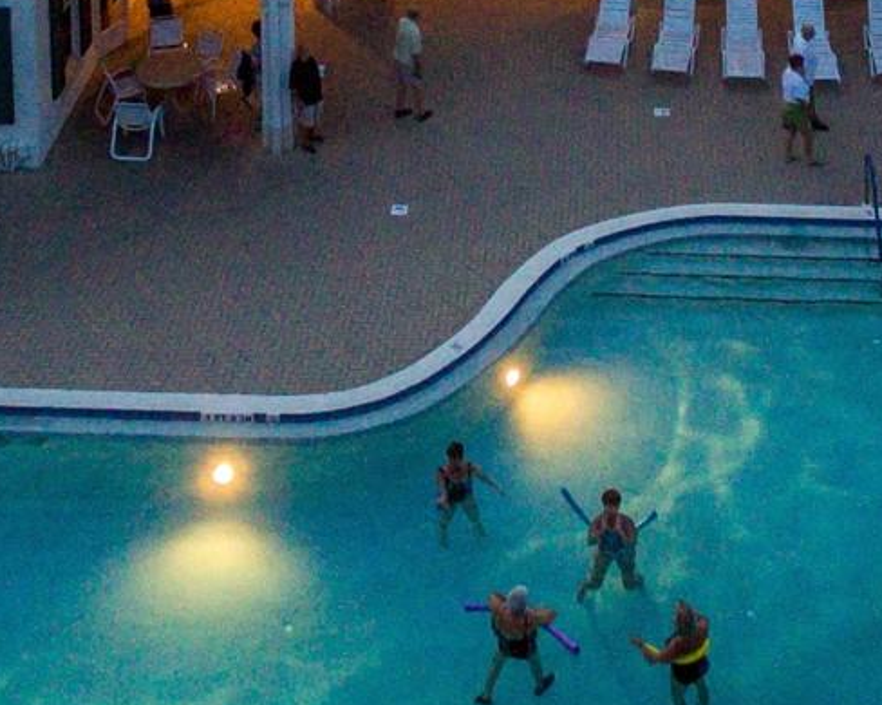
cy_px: -187
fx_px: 1670
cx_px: 309
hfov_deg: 29.4
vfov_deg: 21.7
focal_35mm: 64
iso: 438
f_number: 2.8
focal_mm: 3.61
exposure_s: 1/25
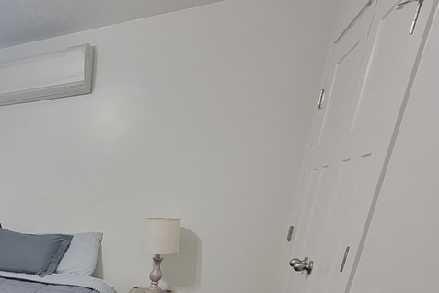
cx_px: -29
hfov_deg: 48.2
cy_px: 322
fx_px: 354
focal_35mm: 29
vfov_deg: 37.6
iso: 400
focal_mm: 2.2
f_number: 2.2
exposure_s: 1/60
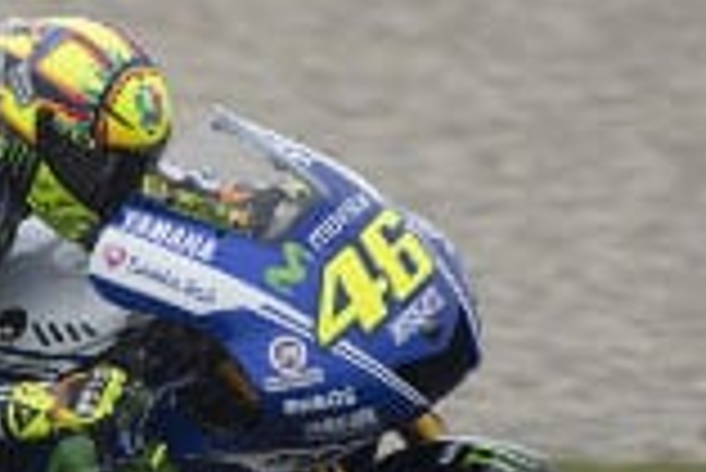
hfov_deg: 0.7
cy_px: 501
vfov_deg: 0.5
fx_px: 54921
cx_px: -247
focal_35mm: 2798
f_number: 10
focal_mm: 1000
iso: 1250
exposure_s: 1/1000
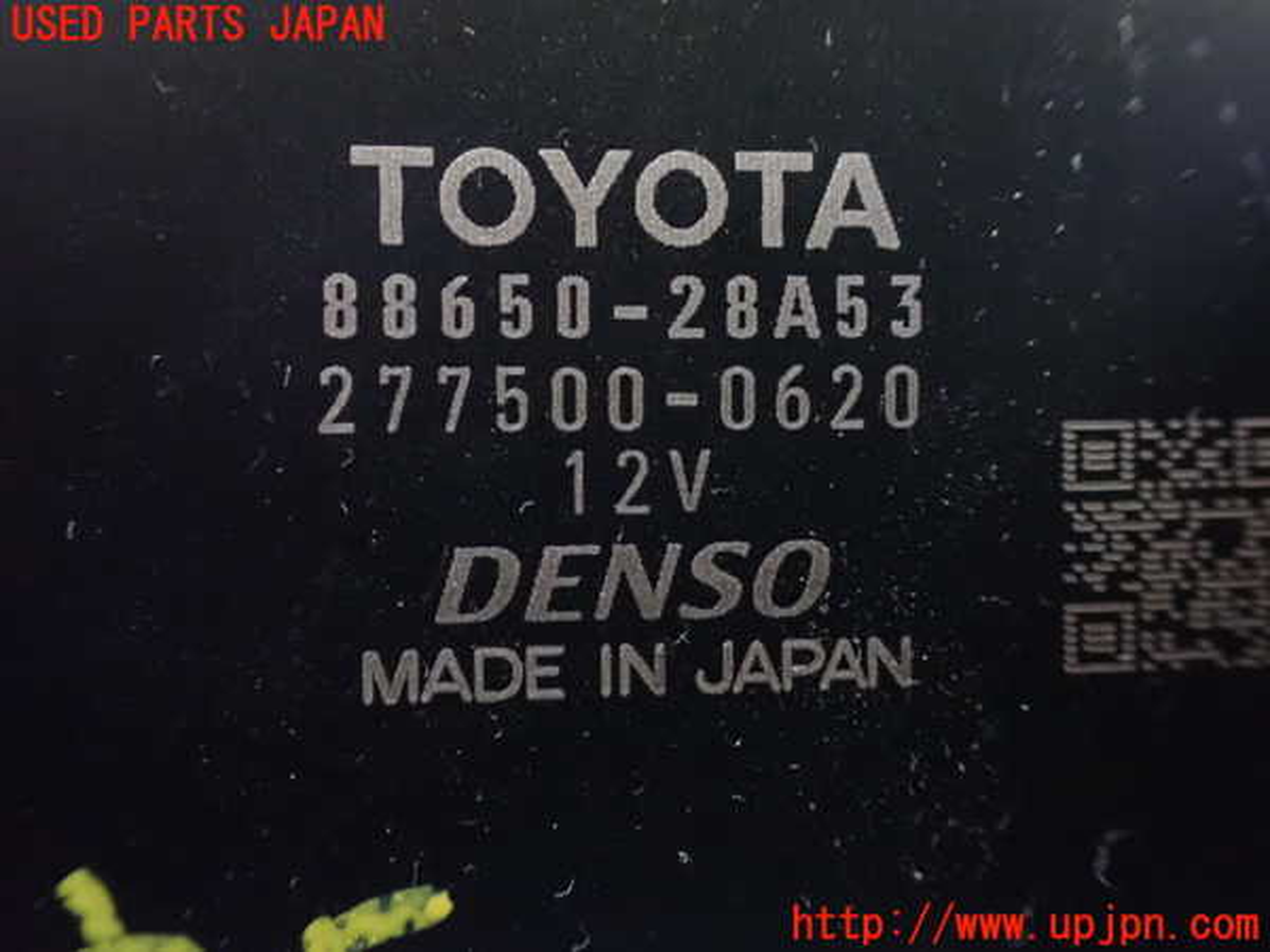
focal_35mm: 30
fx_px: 1101
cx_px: 635
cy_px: 476
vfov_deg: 46.8
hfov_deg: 60.0
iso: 1600
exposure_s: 1/8
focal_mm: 5.4
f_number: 2.3
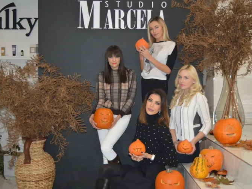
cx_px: 122
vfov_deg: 29.7
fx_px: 357
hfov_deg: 38.9
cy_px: 94
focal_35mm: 49
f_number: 4.2
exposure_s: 1/60
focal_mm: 30
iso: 500
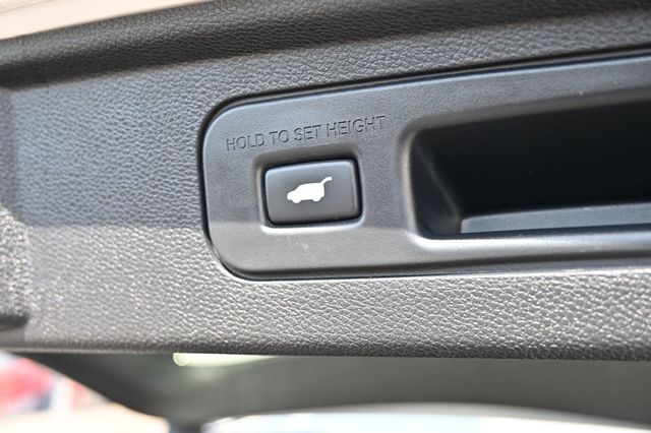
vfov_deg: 35.5
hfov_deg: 51.3
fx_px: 678
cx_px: 326
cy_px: 216
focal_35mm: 38
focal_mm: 25
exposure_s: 1/160
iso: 400
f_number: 4.2
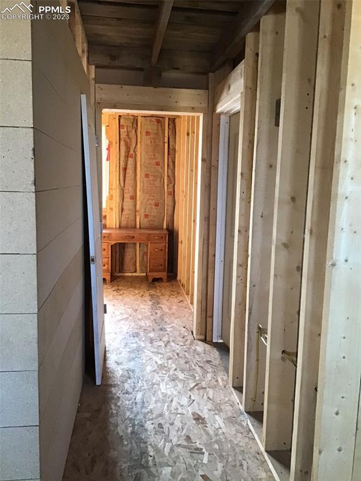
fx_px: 431
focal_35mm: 31
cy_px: 240
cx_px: 180
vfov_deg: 58.4
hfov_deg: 45.4
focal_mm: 3.3
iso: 160
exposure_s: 1/30
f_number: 2.4
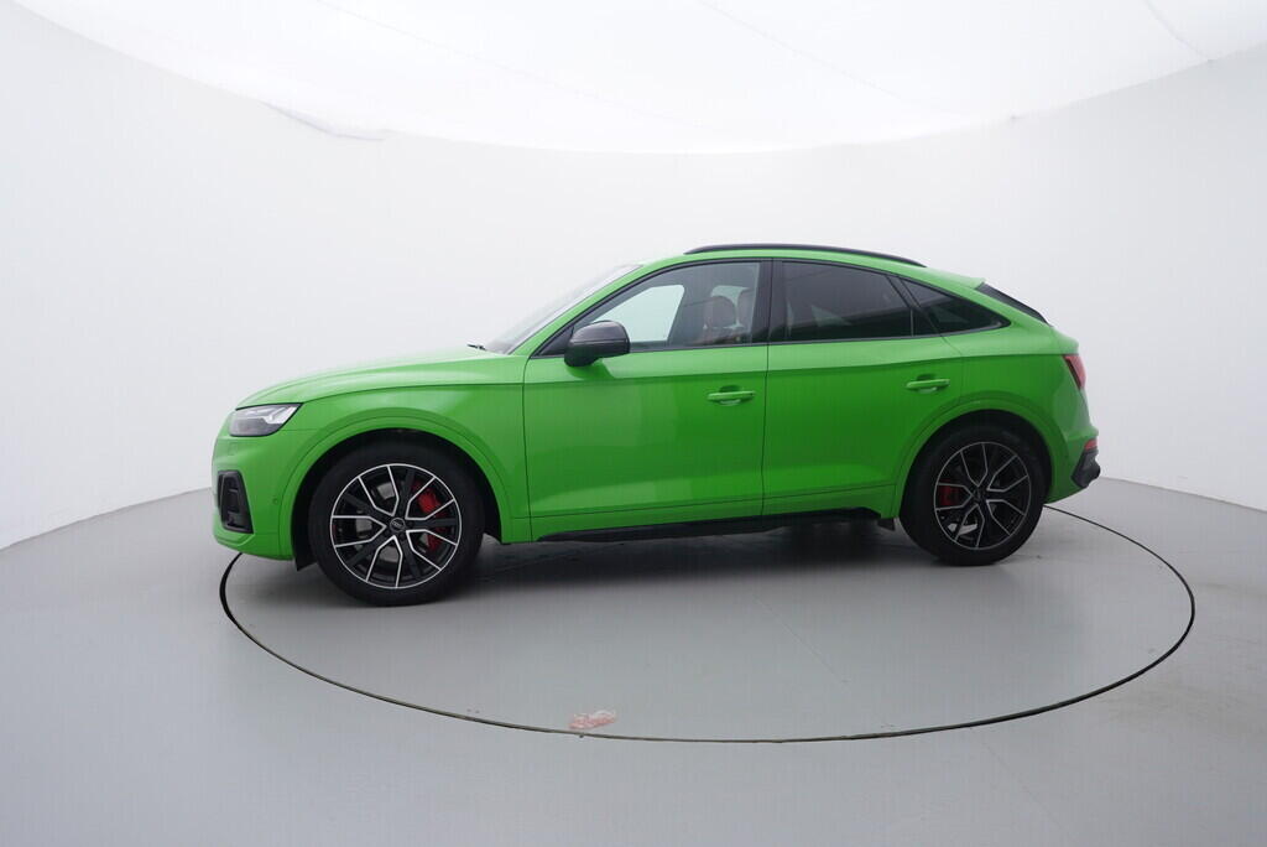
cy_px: 424
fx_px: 792
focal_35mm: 22
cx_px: 634
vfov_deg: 56.2
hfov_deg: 77.3
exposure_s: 1/80
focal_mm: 15
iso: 200
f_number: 5
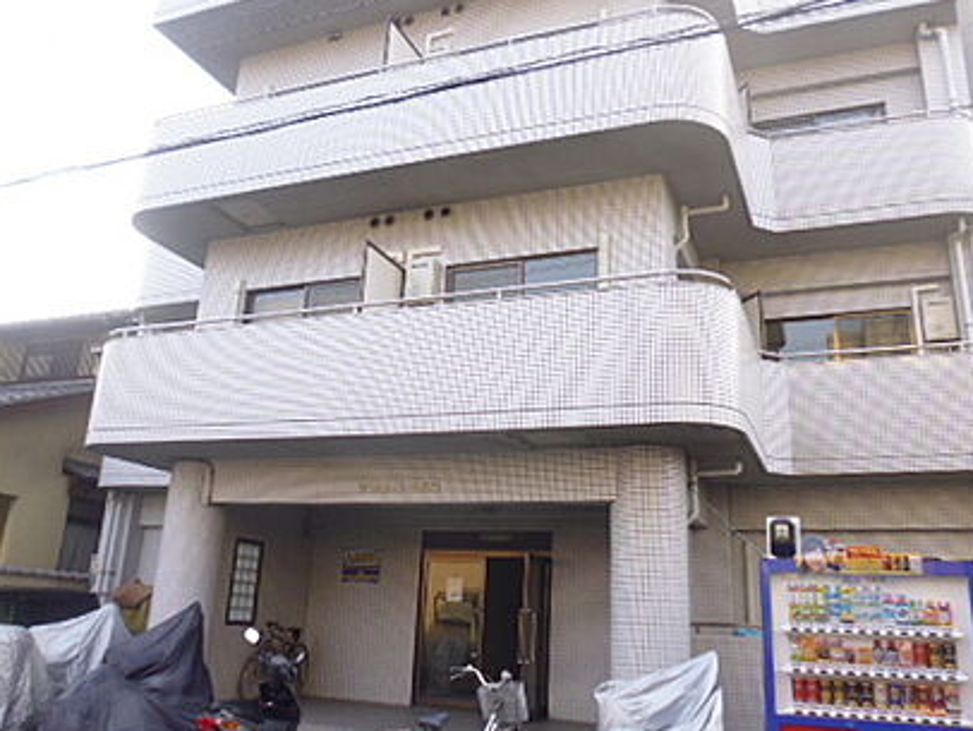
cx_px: 484
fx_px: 844
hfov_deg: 59.9
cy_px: 315
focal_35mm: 30
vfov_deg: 46.7
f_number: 2.8
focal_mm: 4.3
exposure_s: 1/125
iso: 100
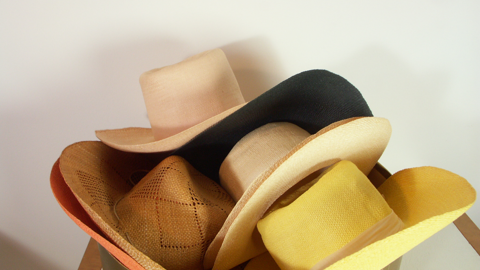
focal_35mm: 32
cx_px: 238
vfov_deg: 36.6
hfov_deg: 61.0
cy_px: 149
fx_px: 407
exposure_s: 1/8
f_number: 7.1
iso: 100
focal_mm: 7.6
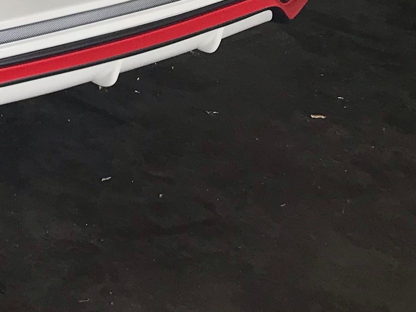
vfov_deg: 12.8
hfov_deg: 15.6
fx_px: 1274
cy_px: -231
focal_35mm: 106
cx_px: -361
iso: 20
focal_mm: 3.99
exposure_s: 1/228
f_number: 1.8
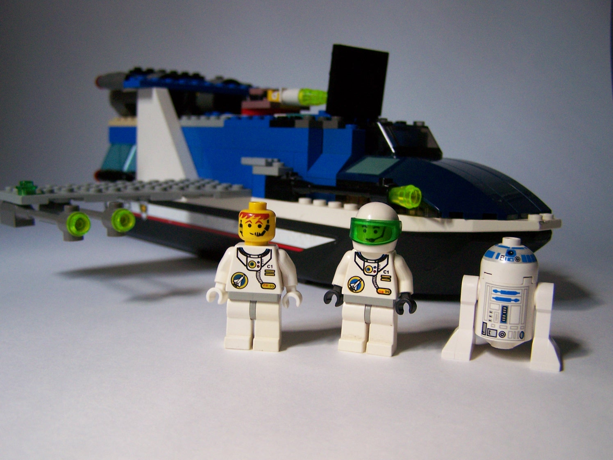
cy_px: 230
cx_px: 306
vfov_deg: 37.7
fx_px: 673
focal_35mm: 38
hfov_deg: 49.0
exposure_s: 1/15
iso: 160
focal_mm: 6.3
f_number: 2.8
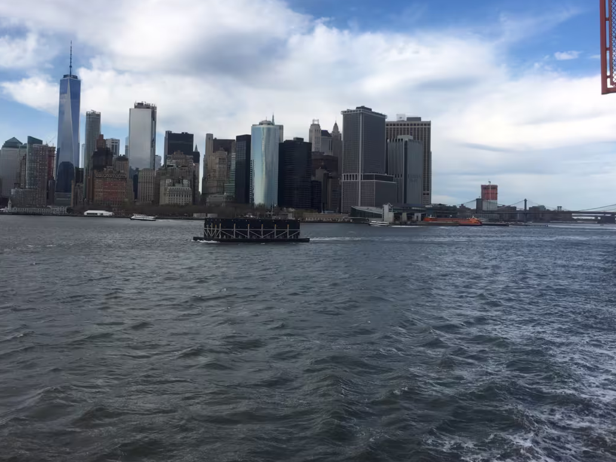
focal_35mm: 36
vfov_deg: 39.6
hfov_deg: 51.3
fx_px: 641
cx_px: 275
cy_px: 198
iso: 25
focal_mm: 4.15
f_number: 2.2
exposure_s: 1/1479
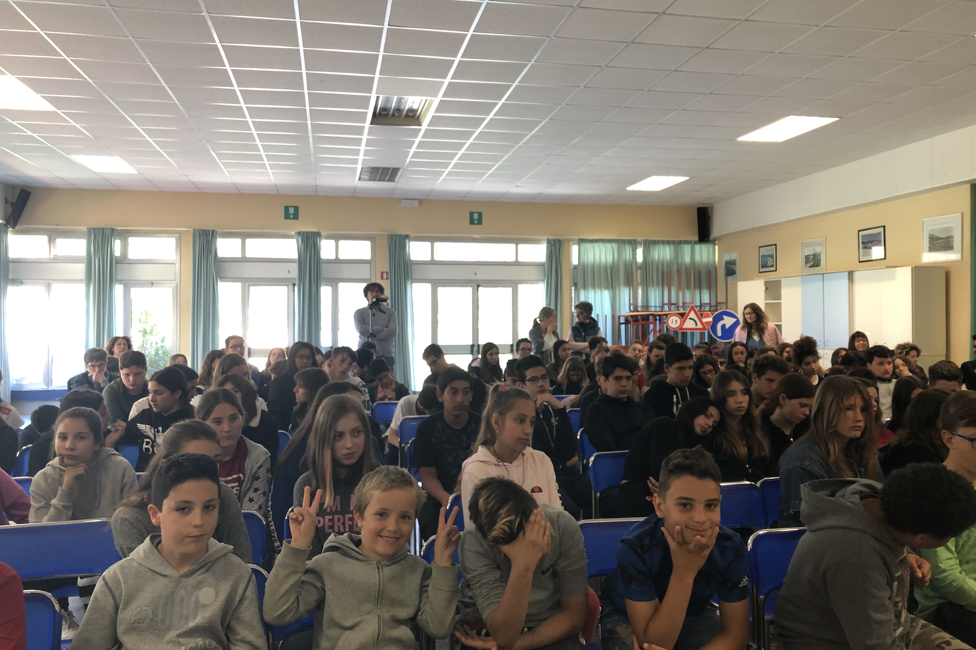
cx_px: 502
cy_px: 314
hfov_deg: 61.9
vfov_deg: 43.6
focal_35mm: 30
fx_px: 813
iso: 40
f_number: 1.8
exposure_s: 1/25
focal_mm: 3.99
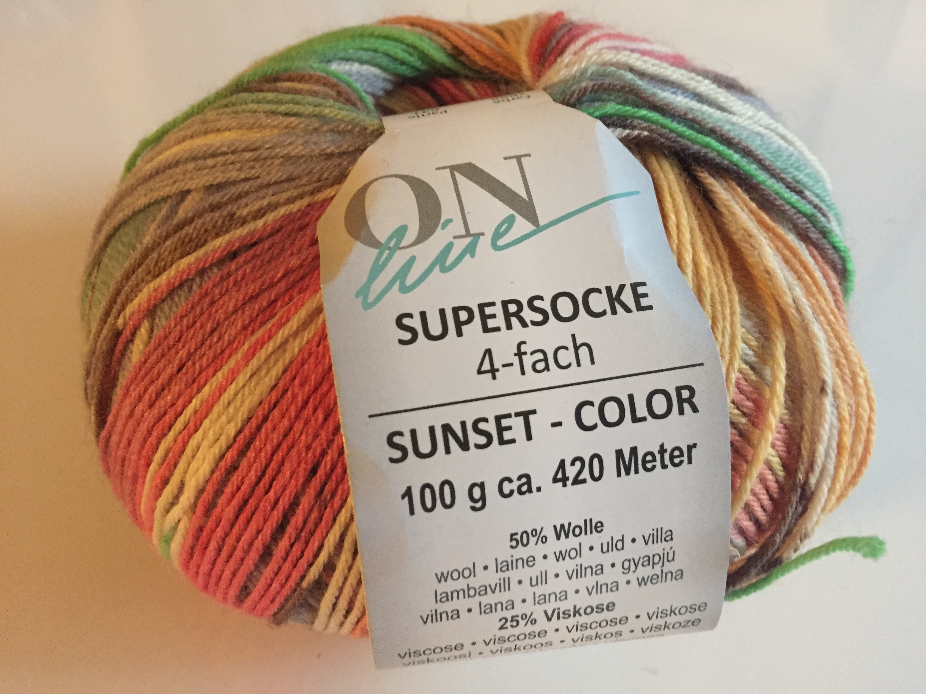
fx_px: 776
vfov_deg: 48.2
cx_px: 463
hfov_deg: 61.7
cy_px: 347
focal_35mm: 29
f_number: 2.2
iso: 250
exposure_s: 1/17
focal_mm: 4.15
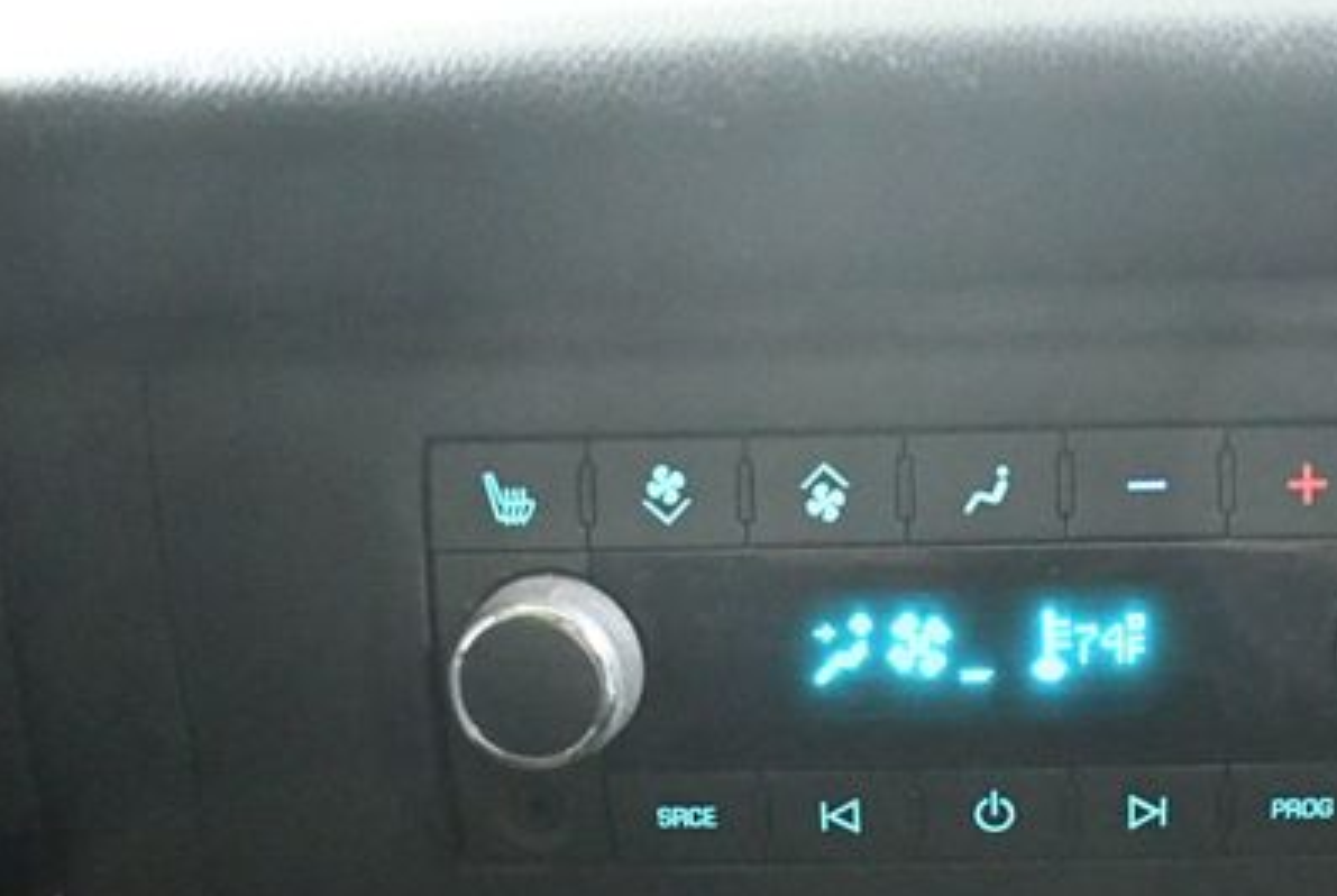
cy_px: 687
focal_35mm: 58
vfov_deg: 23.2
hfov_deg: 33.8
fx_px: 2157
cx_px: 983
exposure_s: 1/15
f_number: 3.5
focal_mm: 18
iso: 12800
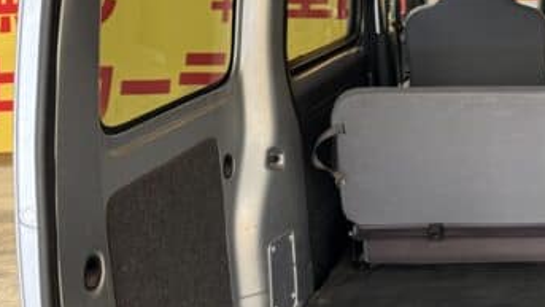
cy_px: 115
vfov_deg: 19.7
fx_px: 882
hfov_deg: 30.9
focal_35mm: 61
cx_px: 588
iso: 160
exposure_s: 1/50
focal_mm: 6.76
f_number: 1.78
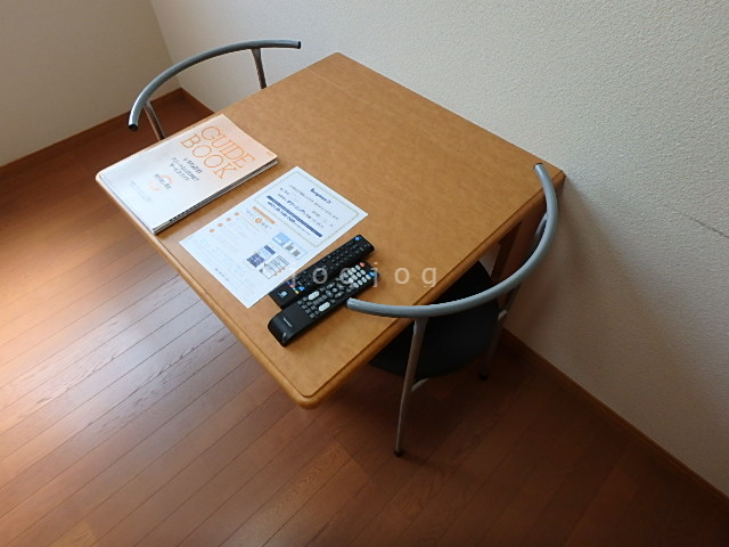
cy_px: 274
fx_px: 442
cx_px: 364
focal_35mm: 21
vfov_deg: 63.4
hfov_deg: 79.0
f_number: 3.5
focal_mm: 3.7
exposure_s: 1/60
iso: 160
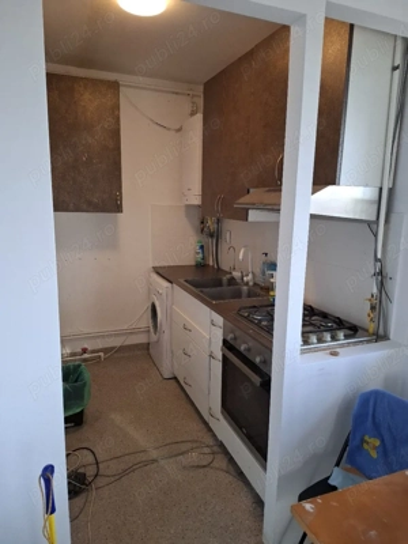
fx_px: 361
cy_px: 272
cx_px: 204
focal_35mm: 23
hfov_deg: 58.9
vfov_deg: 73.9
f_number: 1.8
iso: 250
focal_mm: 5.54
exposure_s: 1/120
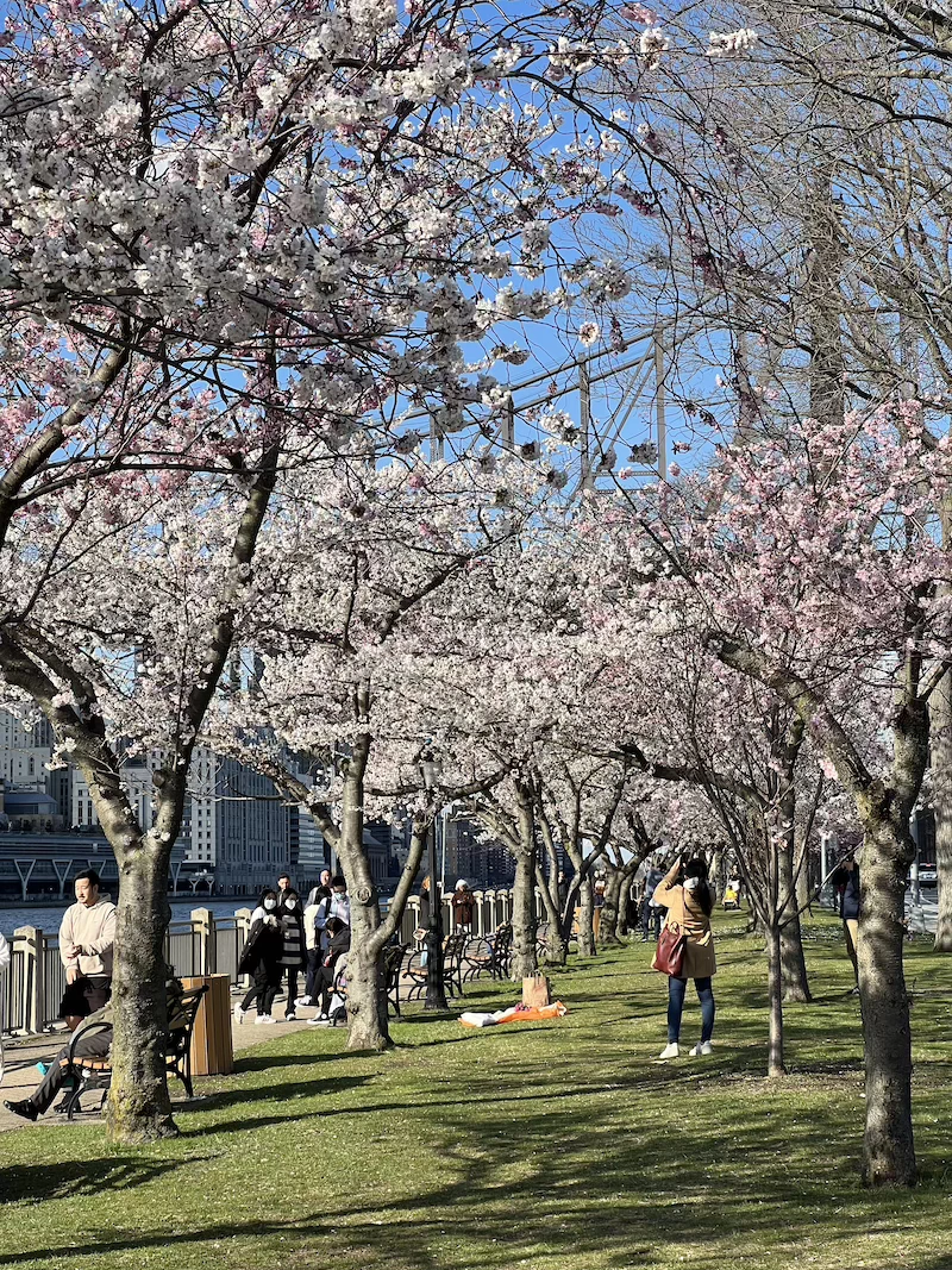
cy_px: 635
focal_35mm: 77
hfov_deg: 19.1
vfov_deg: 25.3
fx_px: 2824
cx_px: 476
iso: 32
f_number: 2.8
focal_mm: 9
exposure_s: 1/483
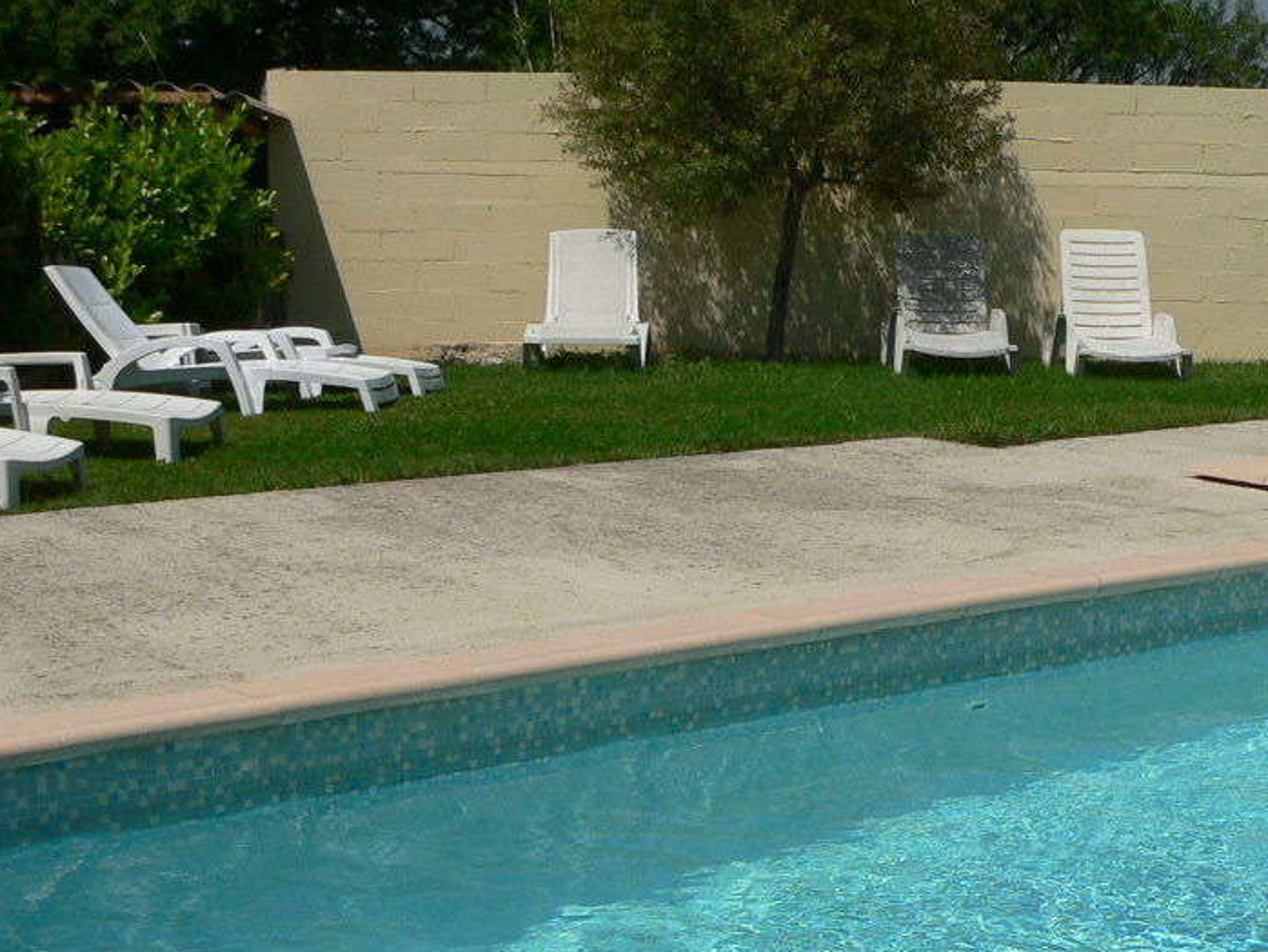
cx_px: 1137
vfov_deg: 22.2
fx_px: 2418
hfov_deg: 28.3
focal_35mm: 66
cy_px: 623
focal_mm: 6
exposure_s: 1/1000
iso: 80
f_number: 5.6
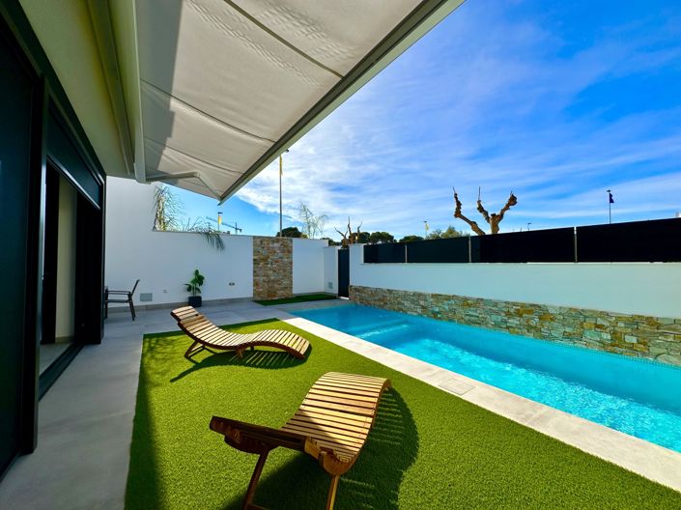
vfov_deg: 85.6
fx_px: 275
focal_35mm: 14
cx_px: 340
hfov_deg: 102.1
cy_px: 255
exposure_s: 1/3300
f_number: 2.2
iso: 50
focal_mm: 2.22
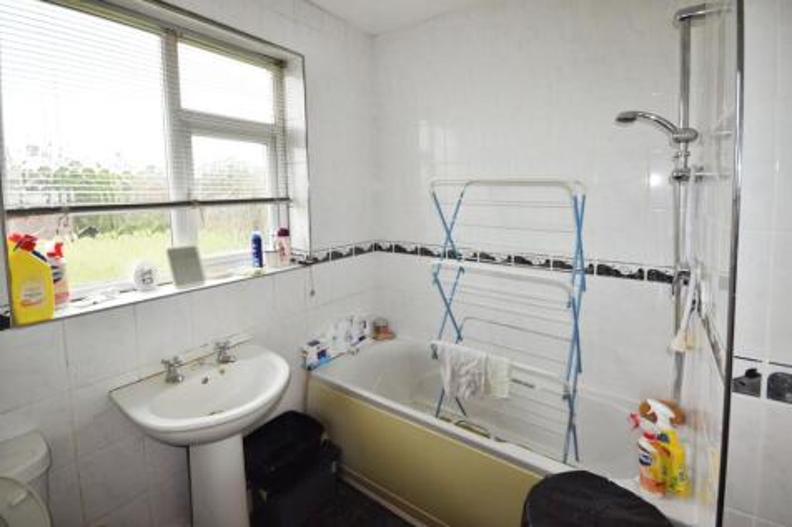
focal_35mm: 15
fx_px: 330
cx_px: 396
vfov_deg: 77.3
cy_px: 264
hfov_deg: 100.4
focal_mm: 10
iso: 400
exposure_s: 1/125
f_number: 5.6
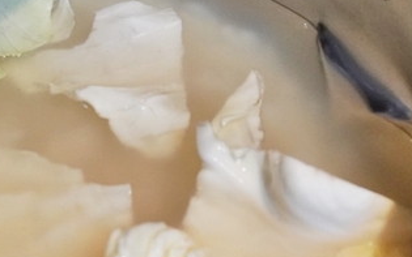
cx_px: 78
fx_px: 1711
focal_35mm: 152
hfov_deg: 13.7
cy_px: 176
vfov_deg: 8.6
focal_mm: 37
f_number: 5.6
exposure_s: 1/100
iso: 2000
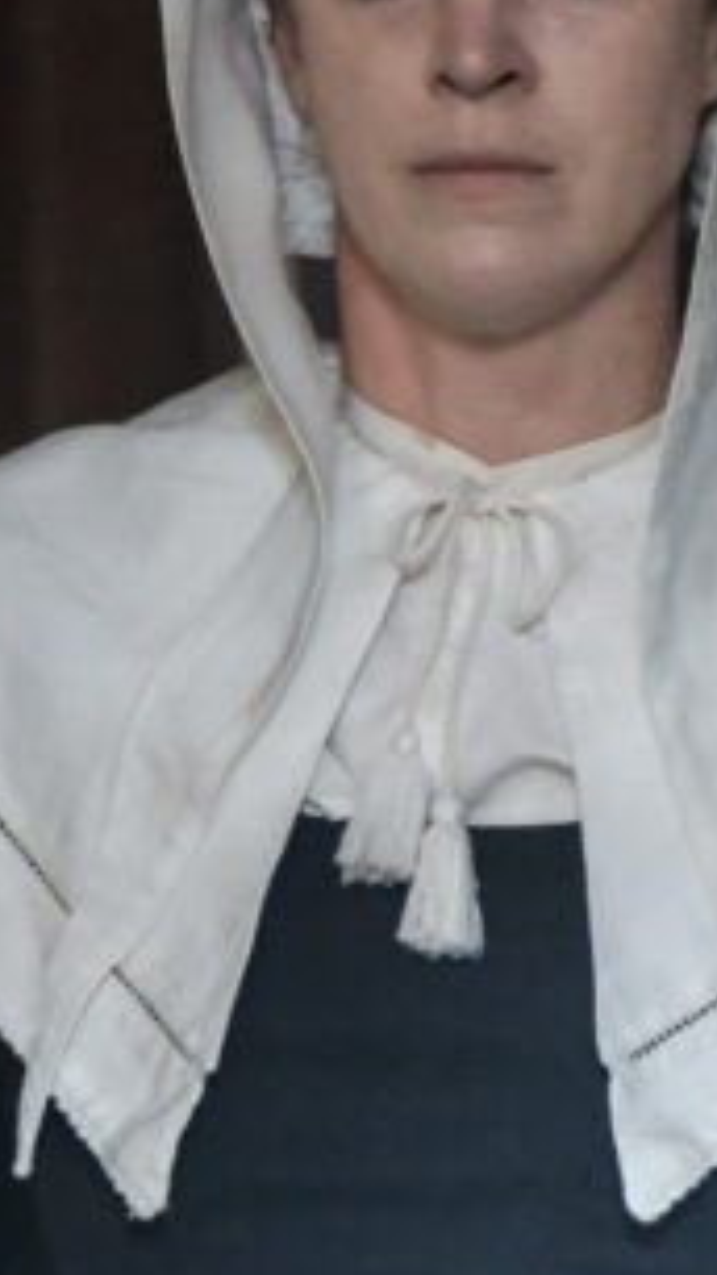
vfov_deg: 6.0
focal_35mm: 357
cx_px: 404
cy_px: 1129
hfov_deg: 3.4
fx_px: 12073
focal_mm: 77.3
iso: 6400
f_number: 2.8
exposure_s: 1/160
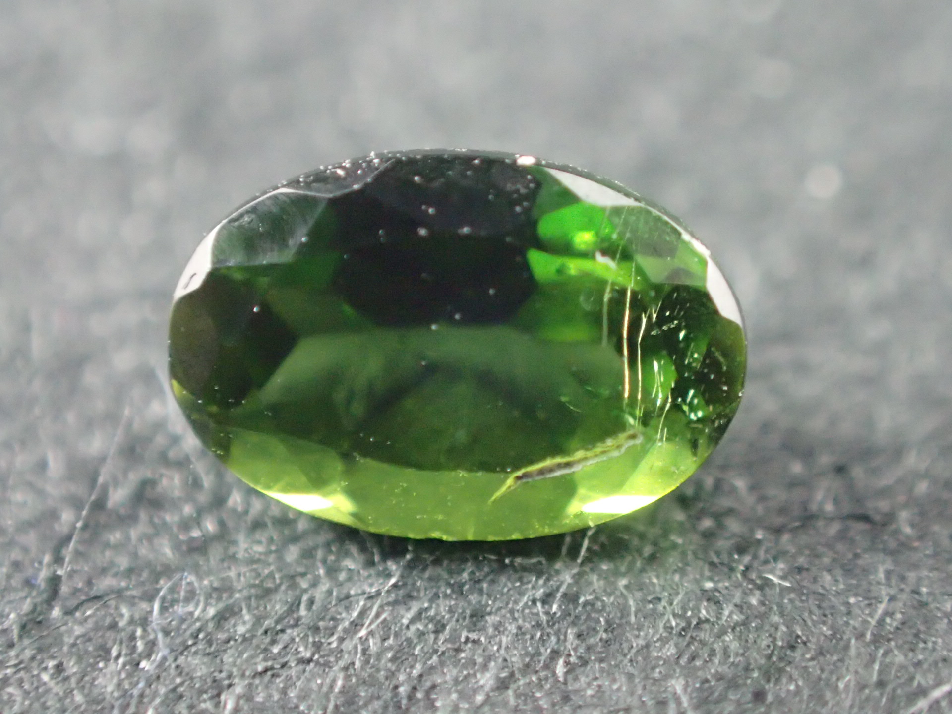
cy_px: 357
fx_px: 2750
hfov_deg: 19.6
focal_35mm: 100
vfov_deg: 14.8
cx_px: 476
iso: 1600
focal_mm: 18
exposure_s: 1/50
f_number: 4.9
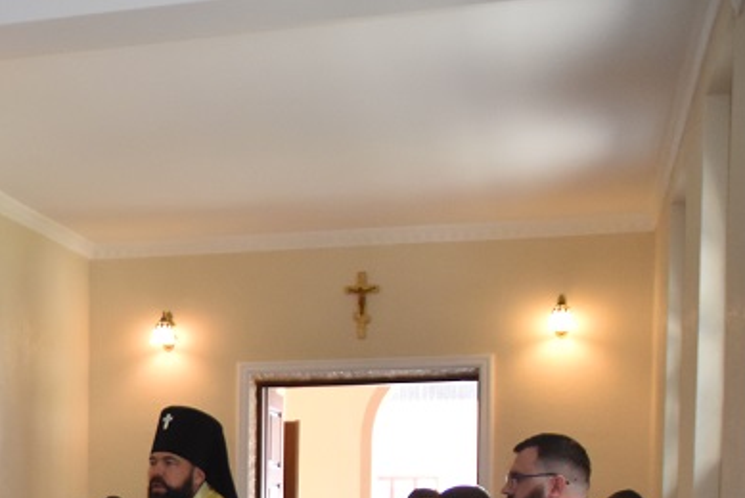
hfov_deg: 22.3
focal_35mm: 78
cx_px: -306
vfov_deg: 16.9
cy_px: 563
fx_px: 1615
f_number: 3.5
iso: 800
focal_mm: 18
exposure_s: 1/160
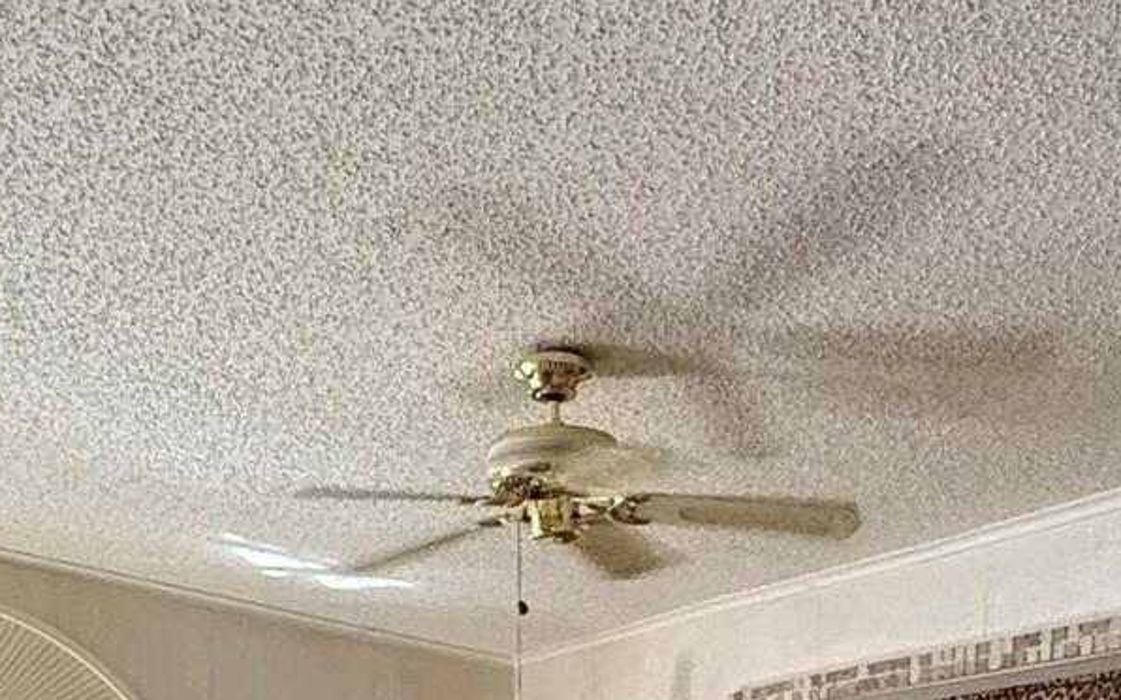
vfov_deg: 21.0
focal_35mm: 51
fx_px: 1558
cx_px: 493
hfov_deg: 39.5
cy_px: 1080
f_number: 2.2
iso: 500
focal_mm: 2.22
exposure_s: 1/60
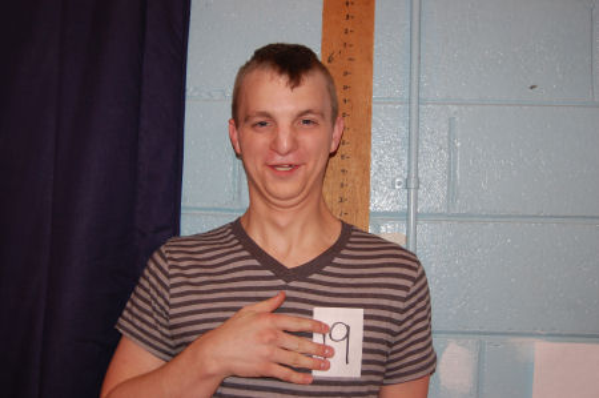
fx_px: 698
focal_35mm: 42
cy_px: 199
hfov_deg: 46.4
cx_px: 300
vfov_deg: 31.8
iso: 400
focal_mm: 28
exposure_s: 1/60
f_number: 4.2
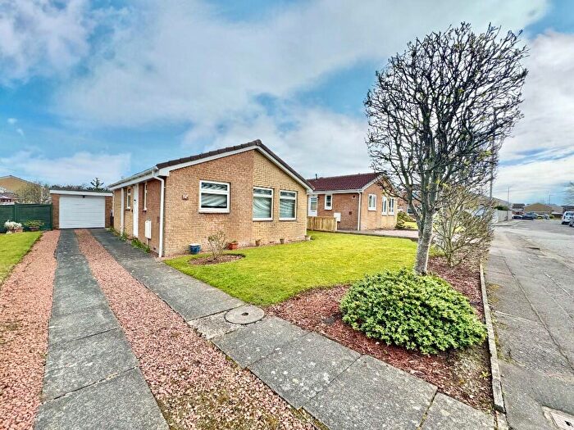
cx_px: 287
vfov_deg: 85.7
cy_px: 215
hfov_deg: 102.1
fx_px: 232
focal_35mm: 14
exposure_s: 1/1020
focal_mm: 2.22
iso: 50
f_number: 2.2
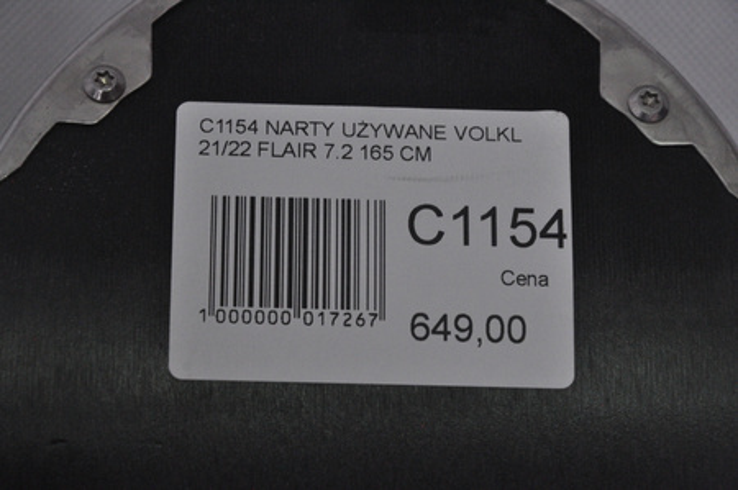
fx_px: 3225
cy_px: 245
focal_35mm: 158
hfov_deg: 13.1
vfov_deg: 8.7
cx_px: 369
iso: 3200
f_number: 9.5
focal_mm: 105
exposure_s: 1/125
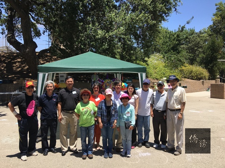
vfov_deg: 48.2
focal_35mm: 29
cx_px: 112
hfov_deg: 61.7
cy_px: 84
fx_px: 188
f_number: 2.2
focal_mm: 4.15
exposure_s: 1/1202
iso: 25
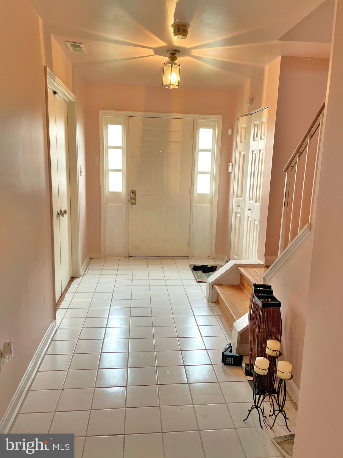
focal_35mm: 26
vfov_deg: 67.3
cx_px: 172
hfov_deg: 53.1
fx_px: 344
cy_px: 229
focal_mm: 4.2
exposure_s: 1/60
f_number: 1.6
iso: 100
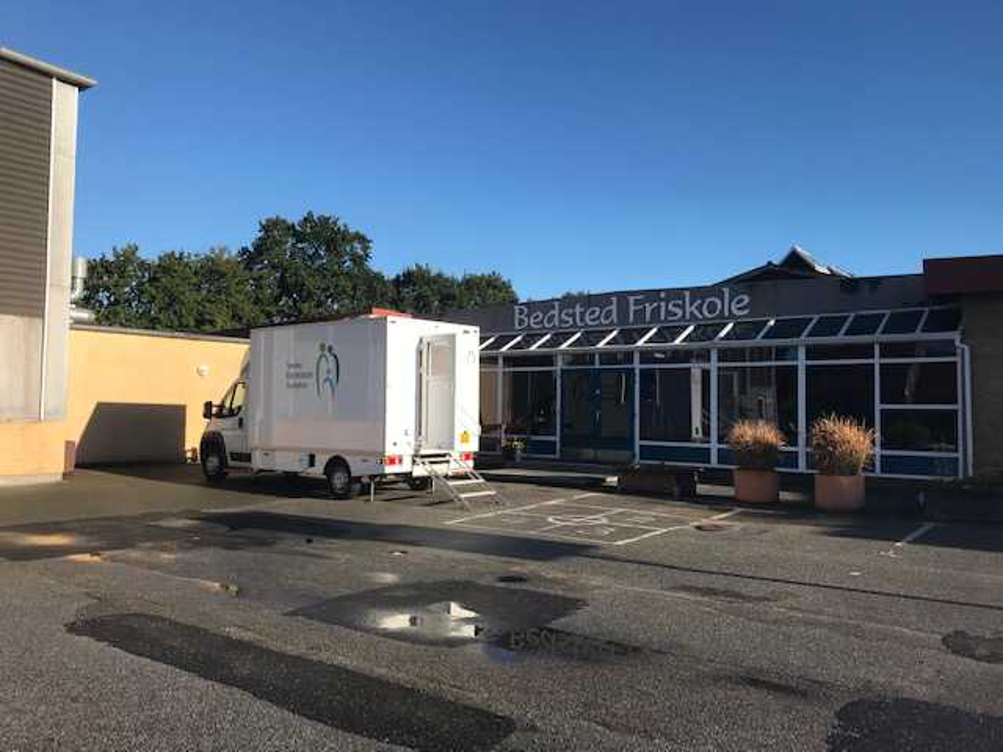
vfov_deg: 49.7
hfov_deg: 63.4
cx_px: 502
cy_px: 376
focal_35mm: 28
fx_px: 811
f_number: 1.8
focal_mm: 3.99
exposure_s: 1/1451
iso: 20
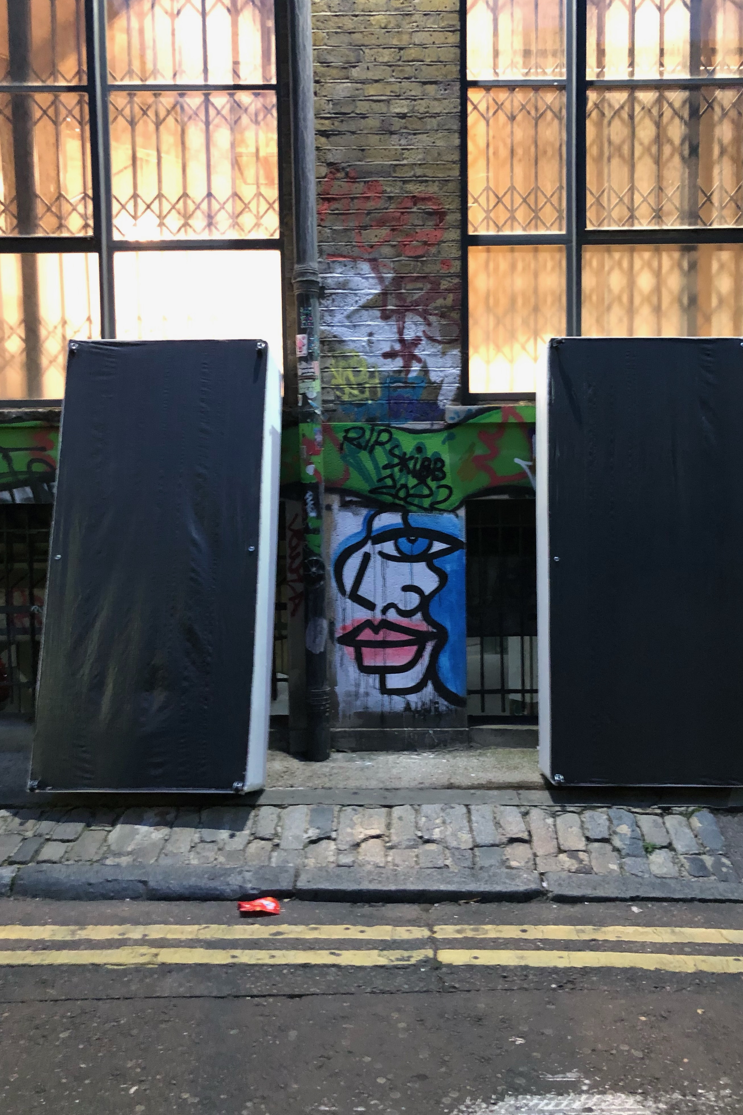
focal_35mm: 30
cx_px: 398
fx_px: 929
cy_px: 559
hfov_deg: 43.6
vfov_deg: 61.9
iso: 100
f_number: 1.8
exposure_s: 1/5
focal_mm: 3.99
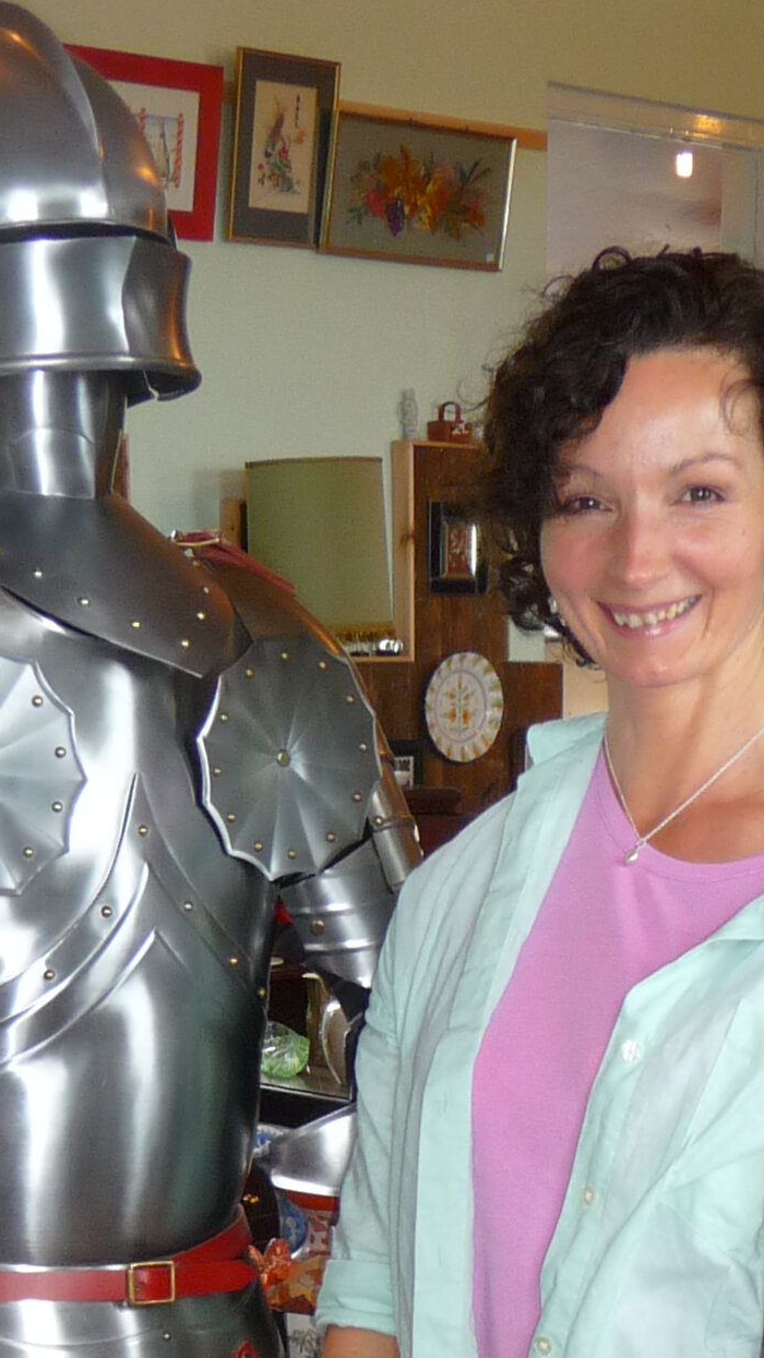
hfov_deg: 15.1
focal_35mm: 80
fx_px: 2882
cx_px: 439
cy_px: 1503
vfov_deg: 24.7
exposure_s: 1/30
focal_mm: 4.7
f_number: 3.3
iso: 160
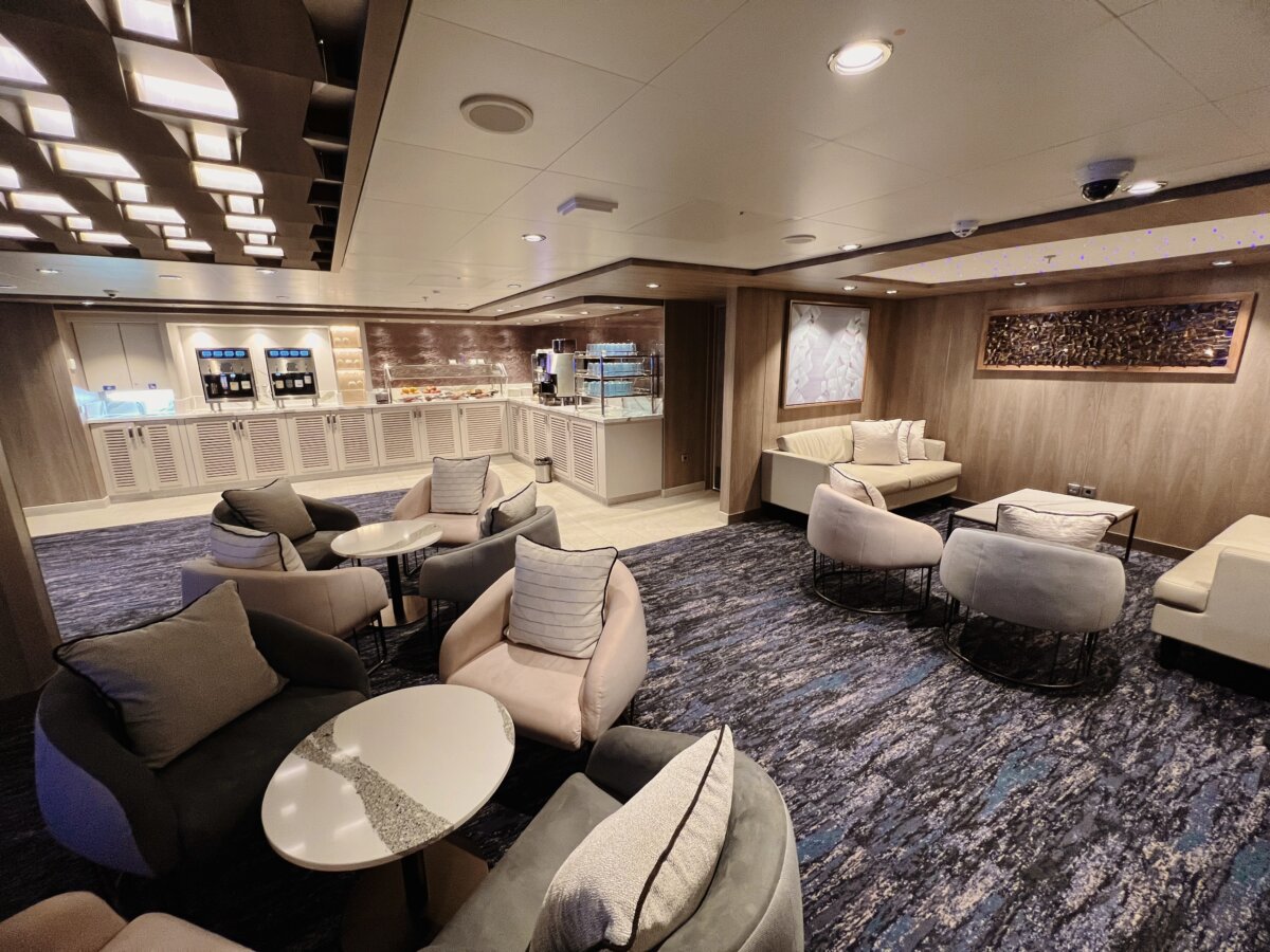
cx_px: 635
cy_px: 476
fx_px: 477
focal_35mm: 13
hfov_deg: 106.2
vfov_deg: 89.9
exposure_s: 1/54
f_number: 1.8
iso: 320
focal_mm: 1.57
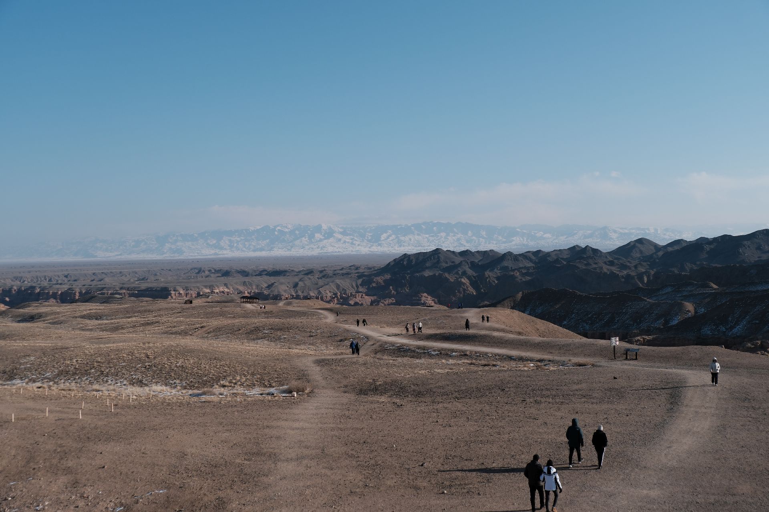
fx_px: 854
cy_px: 256
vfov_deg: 33.4
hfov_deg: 48.5
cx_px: 384
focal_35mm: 40
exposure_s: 1/750
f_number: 5.6
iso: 160
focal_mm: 26.6
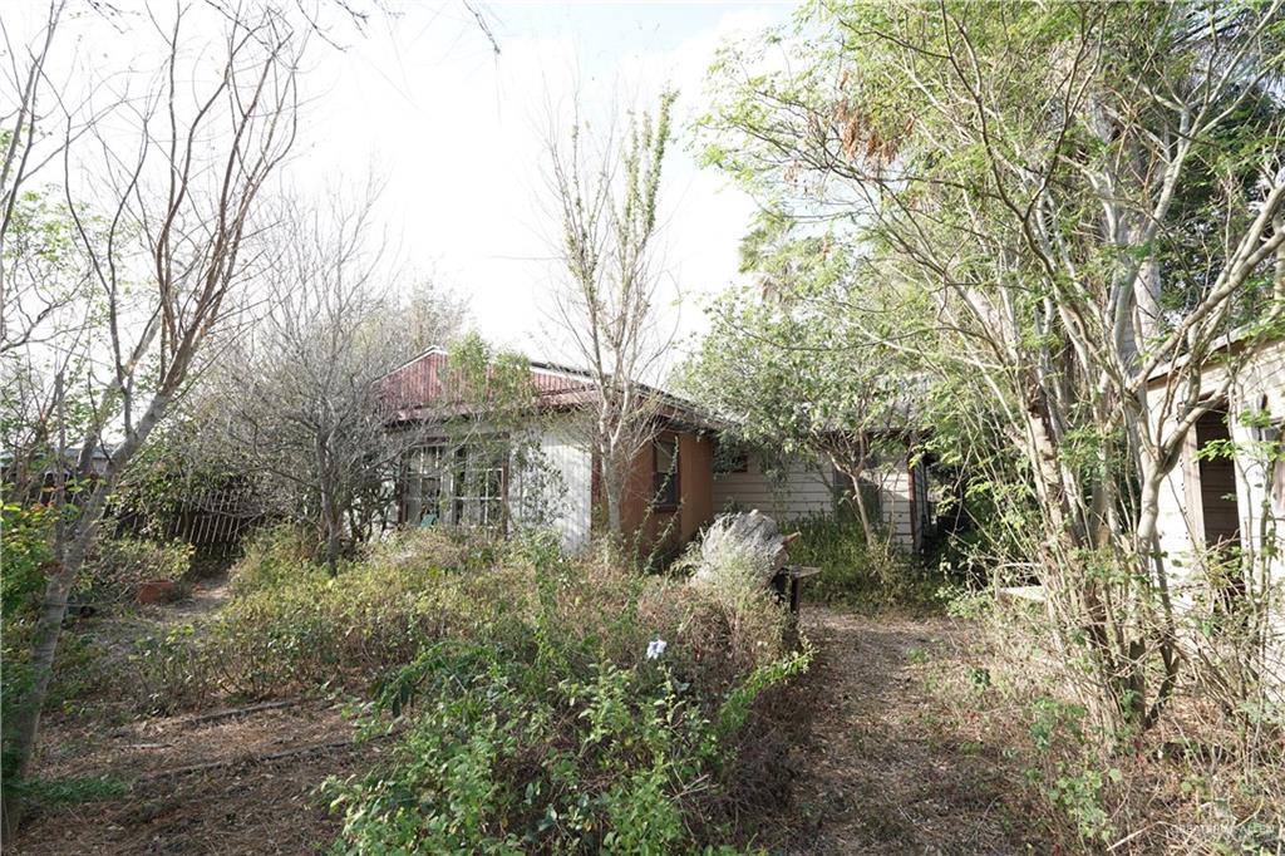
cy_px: 428
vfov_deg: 73.7
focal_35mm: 16
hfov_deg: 96.8
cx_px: 642
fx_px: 571
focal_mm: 16
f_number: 5.6
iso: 100
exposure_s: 1/60
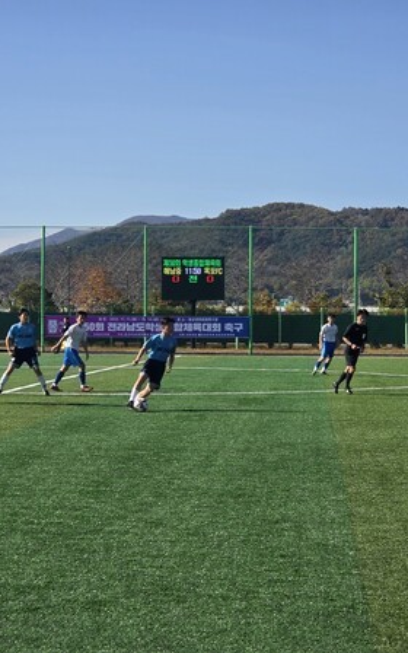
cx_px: 216
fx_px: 1744
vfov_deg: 21.2
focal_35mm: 98
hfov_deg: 13.3
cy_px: 326
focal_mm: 7
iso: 25
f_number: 2.4
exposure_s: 1/1542
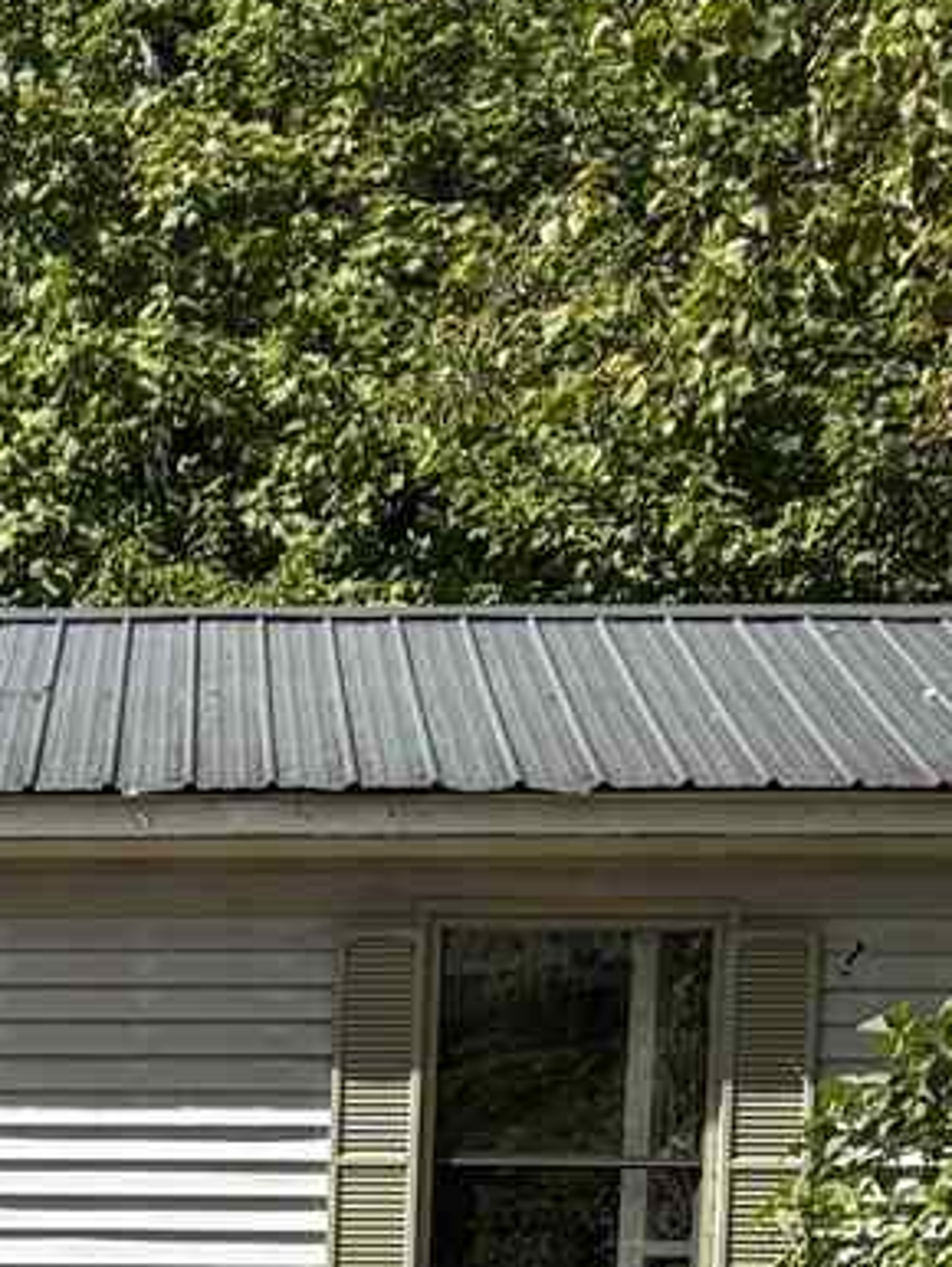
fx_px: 5677
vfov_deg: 12.3
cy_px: 1684
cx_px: -824
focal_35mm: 155
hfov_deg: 9.1
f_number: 1.6
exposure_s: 1/2639
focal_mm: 5.96
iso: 50
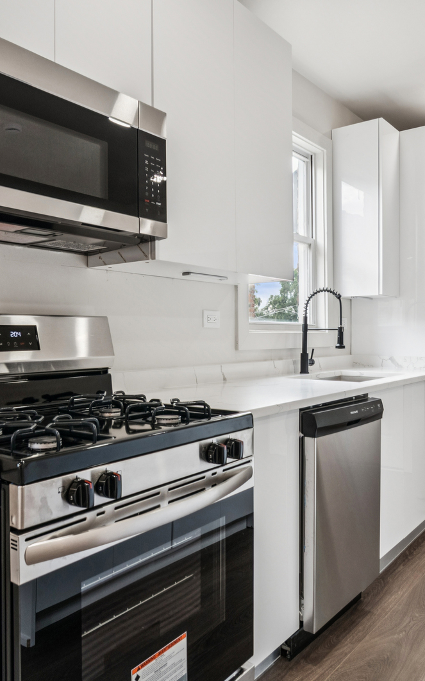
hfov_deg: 44.5
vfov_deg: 66.5
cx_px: 202
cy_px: 337
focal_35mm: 28
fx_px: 519
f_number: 8
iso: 200
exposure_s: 1/25
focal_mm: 12
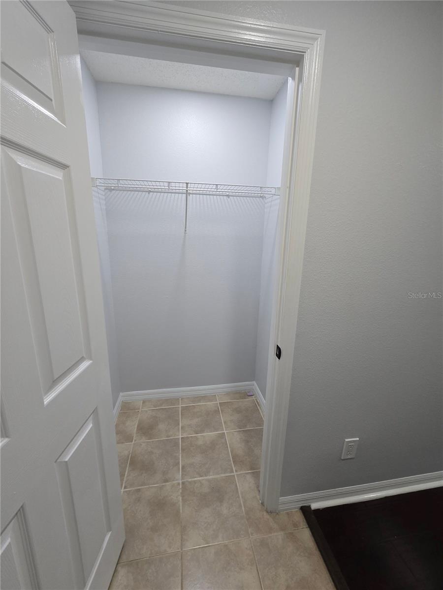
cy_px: 295
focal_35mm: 13
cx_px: 222
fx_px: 222
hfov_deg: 89.9
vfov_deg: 106.2
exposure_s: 1/60
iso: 125
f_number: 2.2
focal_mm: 2.2
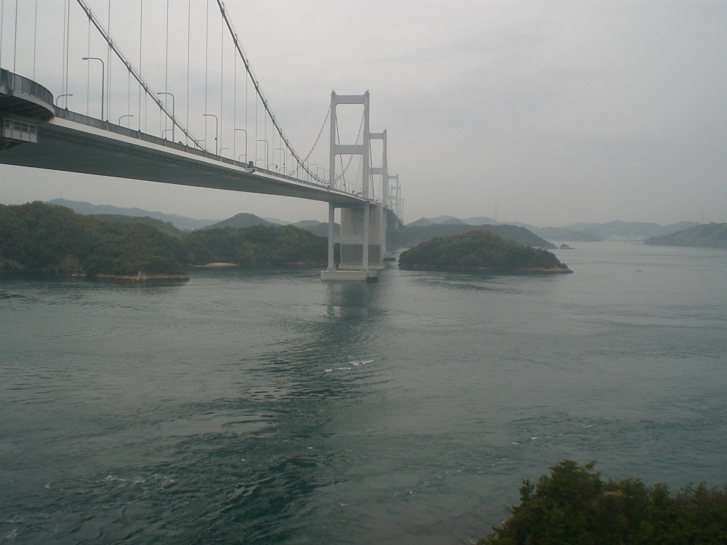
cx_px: 364
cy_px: 272
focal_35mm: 38
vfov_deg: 37.7
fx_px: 798
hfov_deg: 49.0
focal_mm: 6.3
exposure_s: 1/500
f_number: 4.4
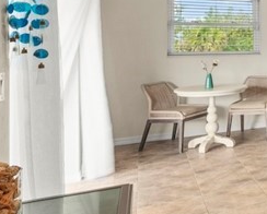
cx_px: 437
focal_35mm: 50
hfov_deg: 24.6
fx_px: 396
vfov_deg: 29.6
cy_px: 40
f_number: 10
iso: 160
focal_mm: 12
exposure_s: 1/1.25
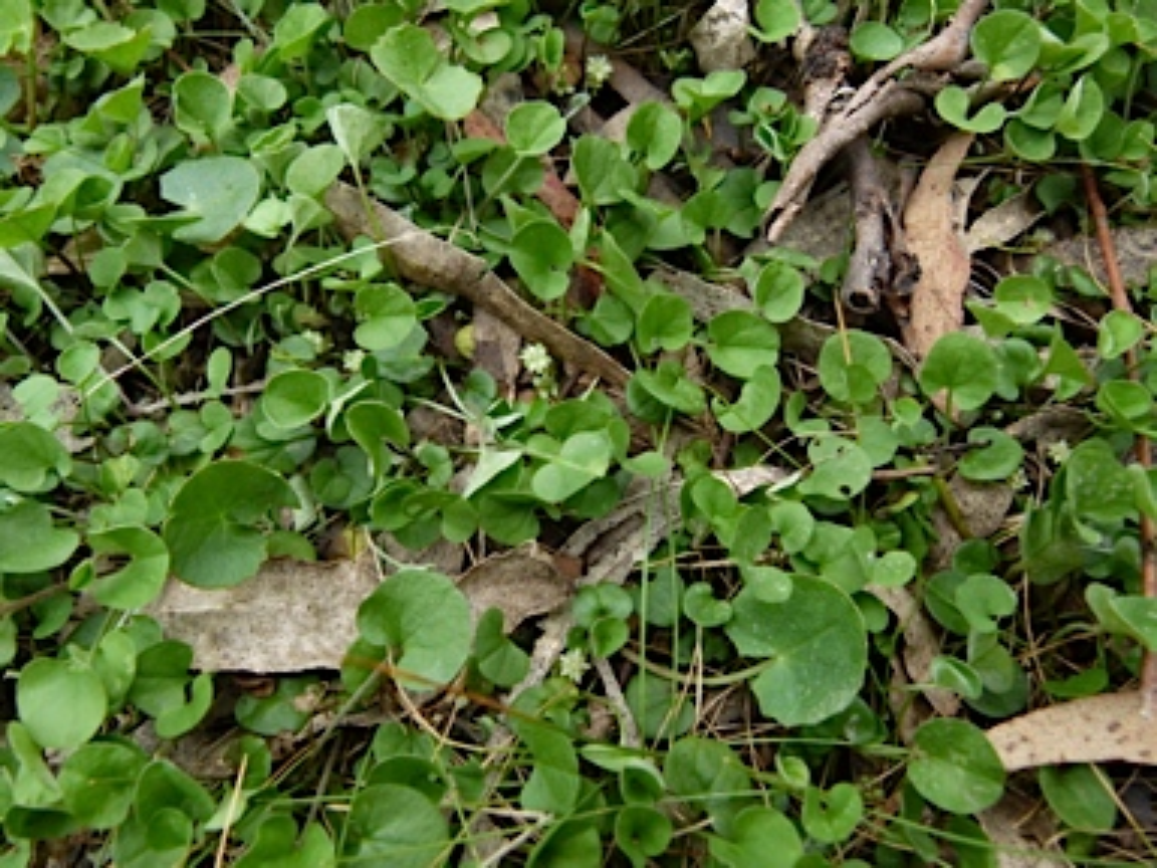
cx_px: 578
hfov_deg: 69.4
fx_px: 836
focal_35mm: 25
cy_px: 434
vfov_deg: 54.9
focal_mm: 4.5
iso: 100
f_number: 3.2
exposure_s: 1/125
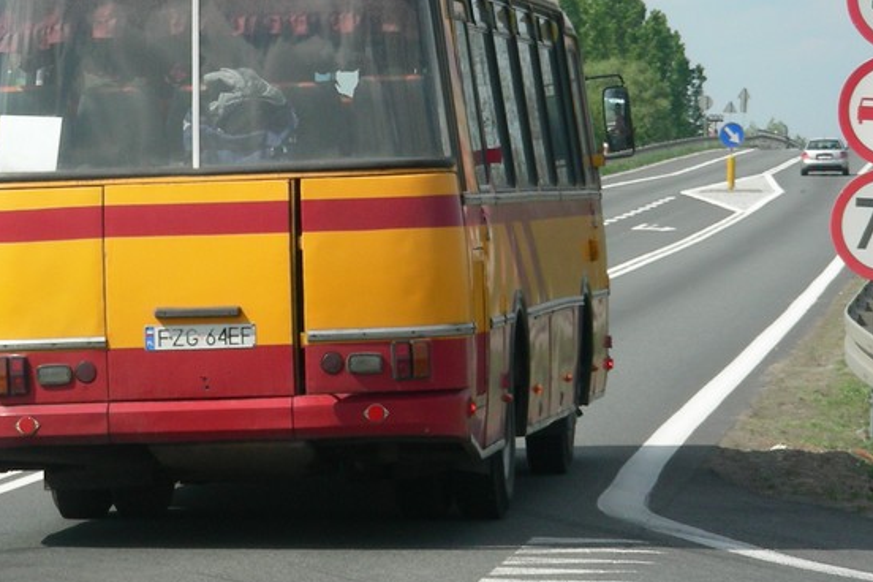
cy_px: 102
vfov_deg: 5.5
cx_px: 373
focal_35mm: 251
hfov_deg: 8.2
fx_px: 6086
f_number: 4
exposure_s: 1/696
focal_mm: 24.7
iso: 50
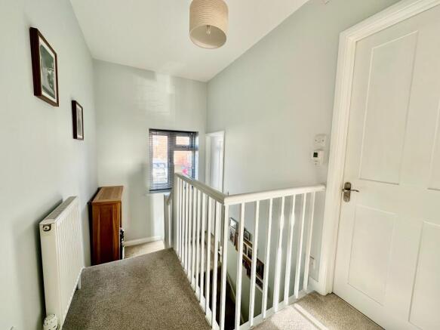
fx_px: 178
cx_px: 220
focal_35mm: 14
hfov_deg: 102.1
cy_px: 165
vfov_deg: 85.7
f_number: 2.2
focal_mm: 2.22
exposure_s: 1/99
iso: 50
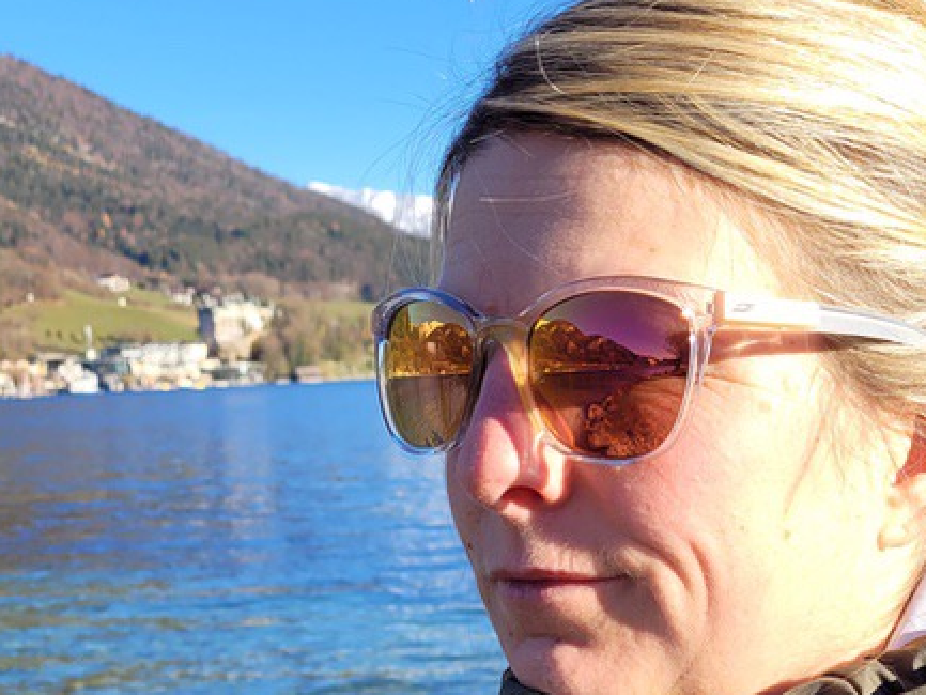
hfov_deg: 32.2
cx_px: 434
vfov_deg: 23.9
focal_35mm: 60
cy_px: 599
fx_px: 1605
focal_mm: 5.4
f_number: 1.8
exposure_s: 1/1041
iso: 40
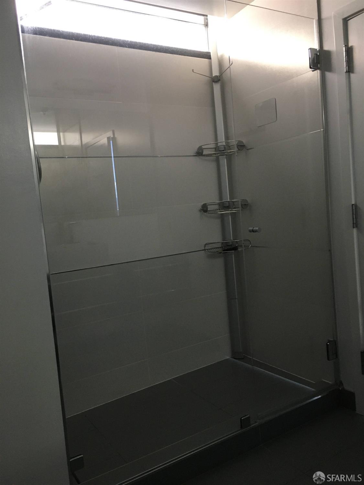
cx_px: 182
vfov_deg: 61.7
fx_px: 407
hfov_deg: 48.2
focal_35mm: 29
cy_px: 242
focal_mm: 4.15
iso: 125
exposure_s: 1/30
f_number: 2.2
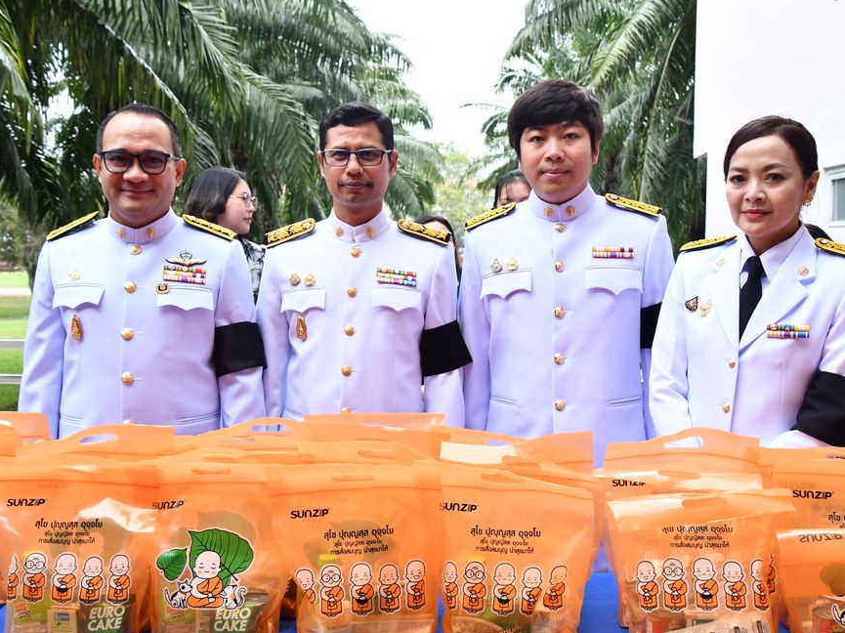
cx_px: 419
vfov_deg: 35.1
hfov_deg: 45.8
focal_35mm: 41
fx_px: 1000
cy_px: 316
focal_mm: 24
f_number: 8
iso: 1000
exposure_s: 1/250
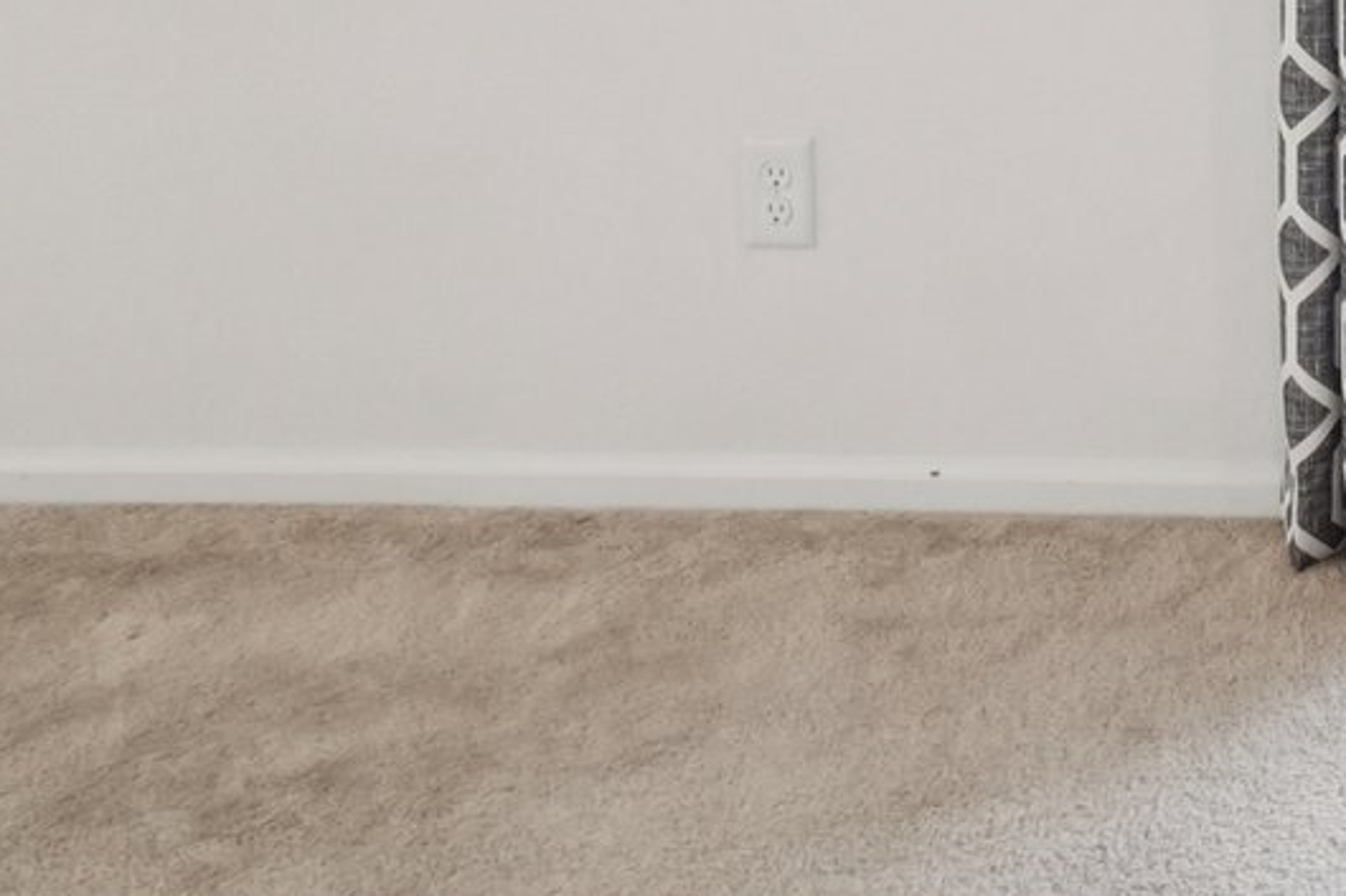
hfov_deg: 22.7
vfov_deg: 19.2
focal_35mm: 58
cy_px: -590
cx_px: 2326
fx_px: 2168
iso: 400
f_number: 8
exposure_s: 1/50
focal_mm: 10
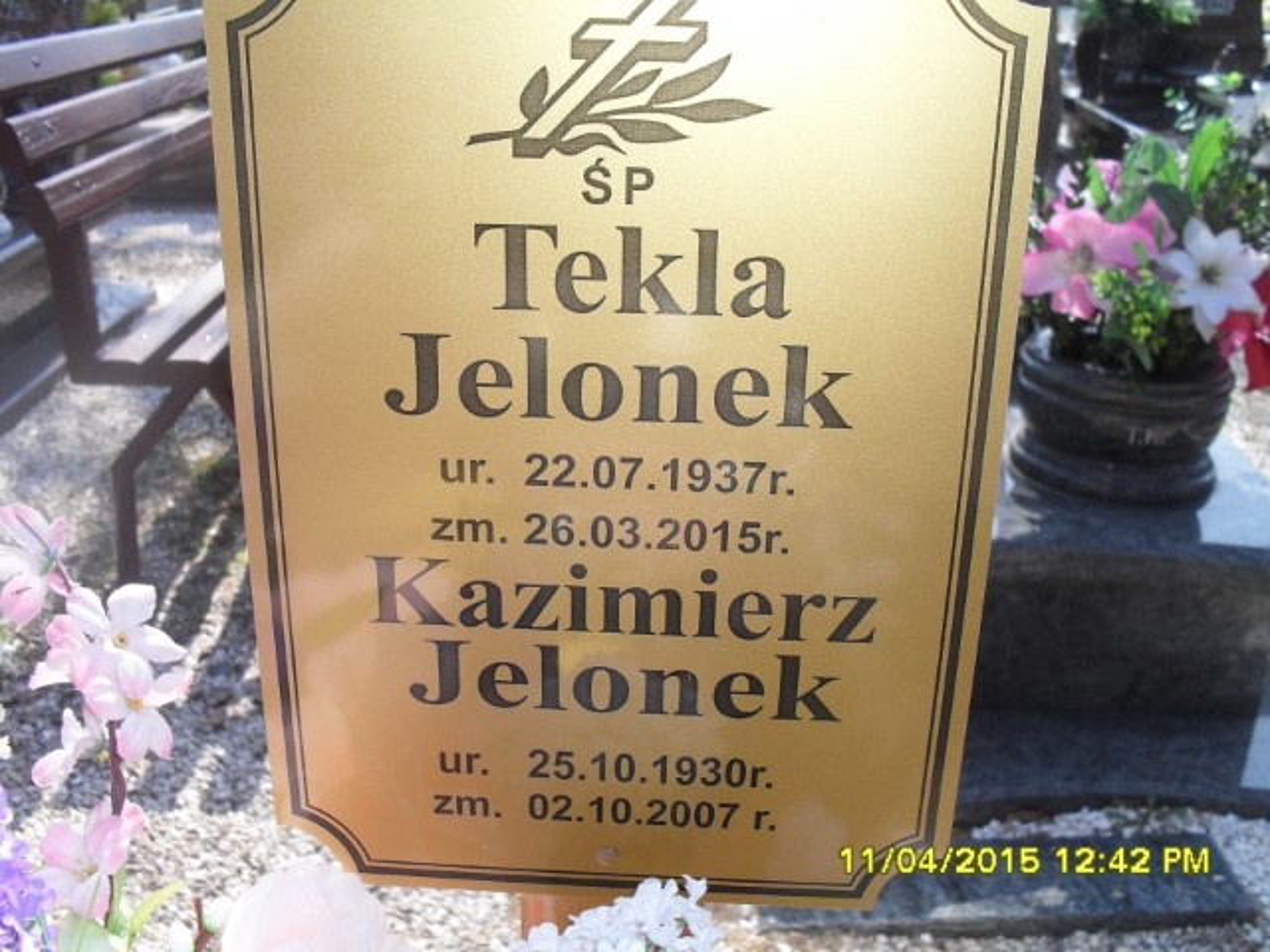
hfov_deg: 52.6
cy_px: 476
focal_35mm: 35
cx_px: 635
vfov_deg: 40.7
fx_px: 1284
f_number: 3.2
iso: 100
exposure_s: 1/500
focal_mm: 6.3
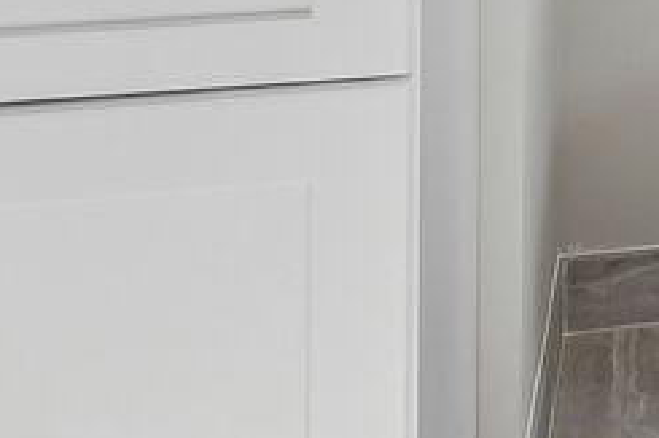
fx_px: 2067
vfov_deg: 11.0
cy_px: -446
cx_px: 1181
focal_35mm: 113
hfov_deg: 15.6
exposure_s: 1/25
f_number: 8
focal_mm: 16
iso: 160
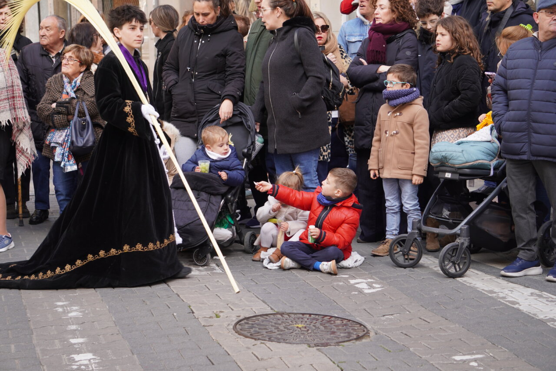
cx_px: 278
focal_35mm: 82
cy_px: 186
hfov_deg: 24.6
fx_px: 1274
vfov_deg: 16.5
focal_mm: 55
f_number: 4.5
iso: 200
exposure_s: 1/160
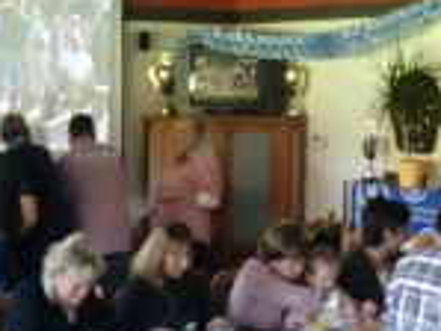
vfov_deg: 15.7
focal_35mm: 94
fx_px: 1199
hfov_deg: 20.8
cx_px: 139
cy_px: 245
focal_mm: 6.3
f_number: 3.1
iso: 400
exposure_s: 1/20
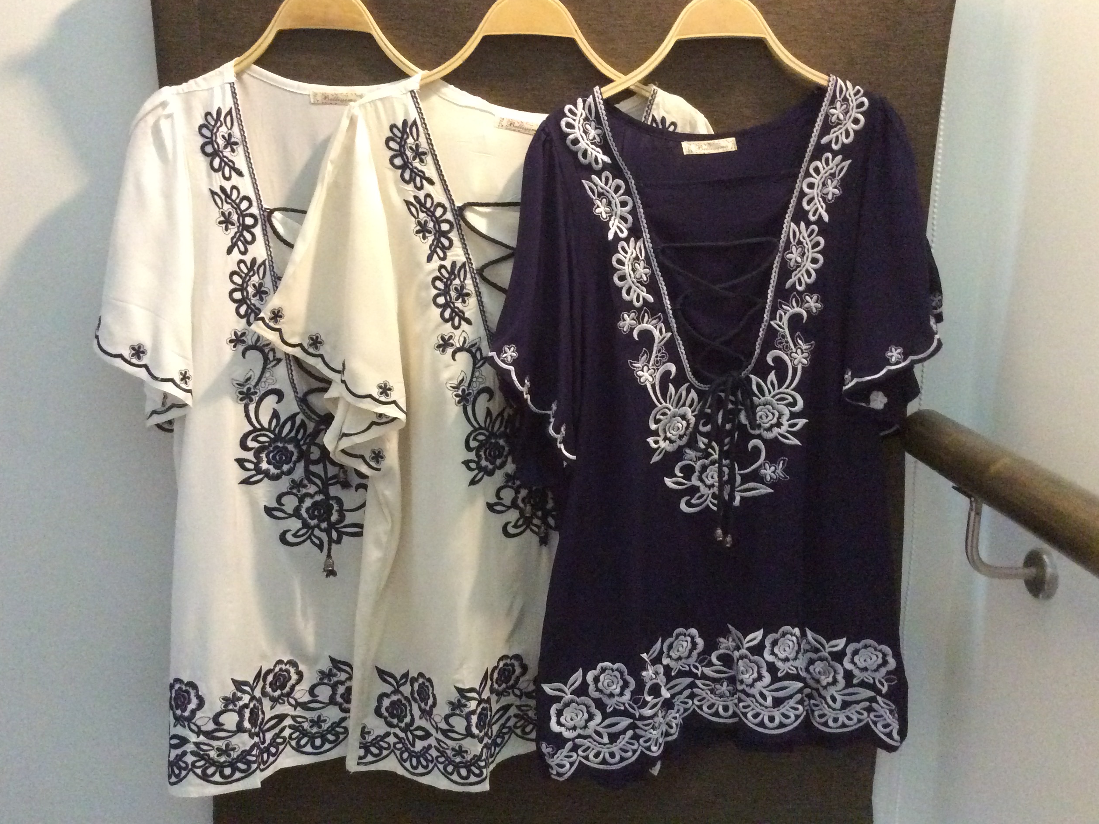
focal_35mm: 33
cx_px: 556
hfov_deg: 55.4
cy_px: 401
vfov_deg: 42.9
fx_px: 1048
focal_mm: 3.3
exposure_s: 1/17
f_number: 2.4
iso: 500
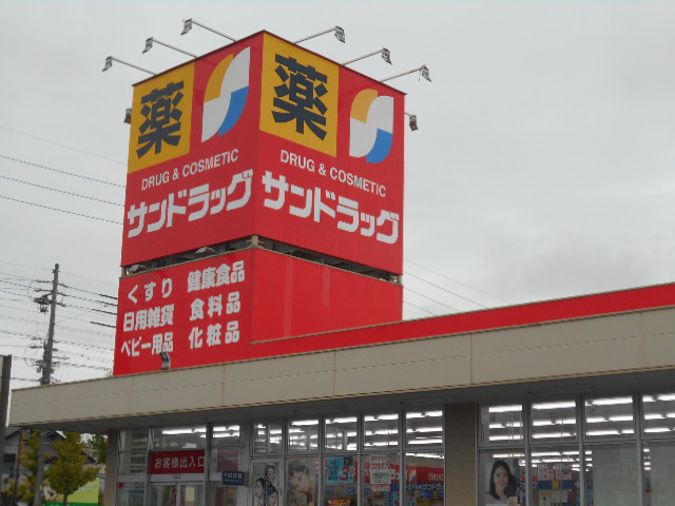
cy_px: 253
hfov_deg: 33.2
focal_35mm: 58
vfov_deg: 25.2
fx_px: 1131
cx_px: 338
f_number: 4.9
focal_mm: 10
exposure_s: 1/250
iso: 125
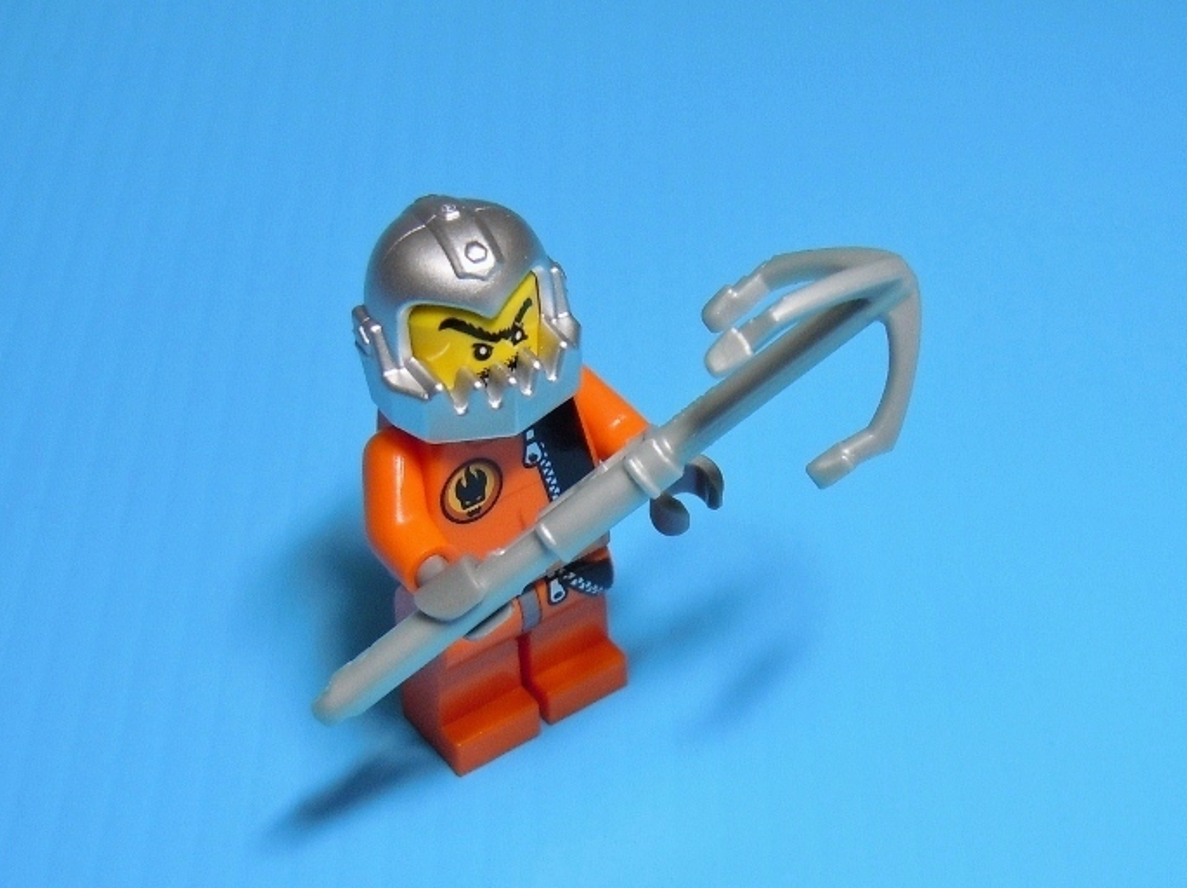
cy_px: 444
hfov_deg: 36.9
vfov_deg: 28.0
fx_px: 1781
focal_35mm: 52
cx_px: 594
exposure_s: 1/25
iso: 200
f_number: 3.9
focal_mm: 9.3
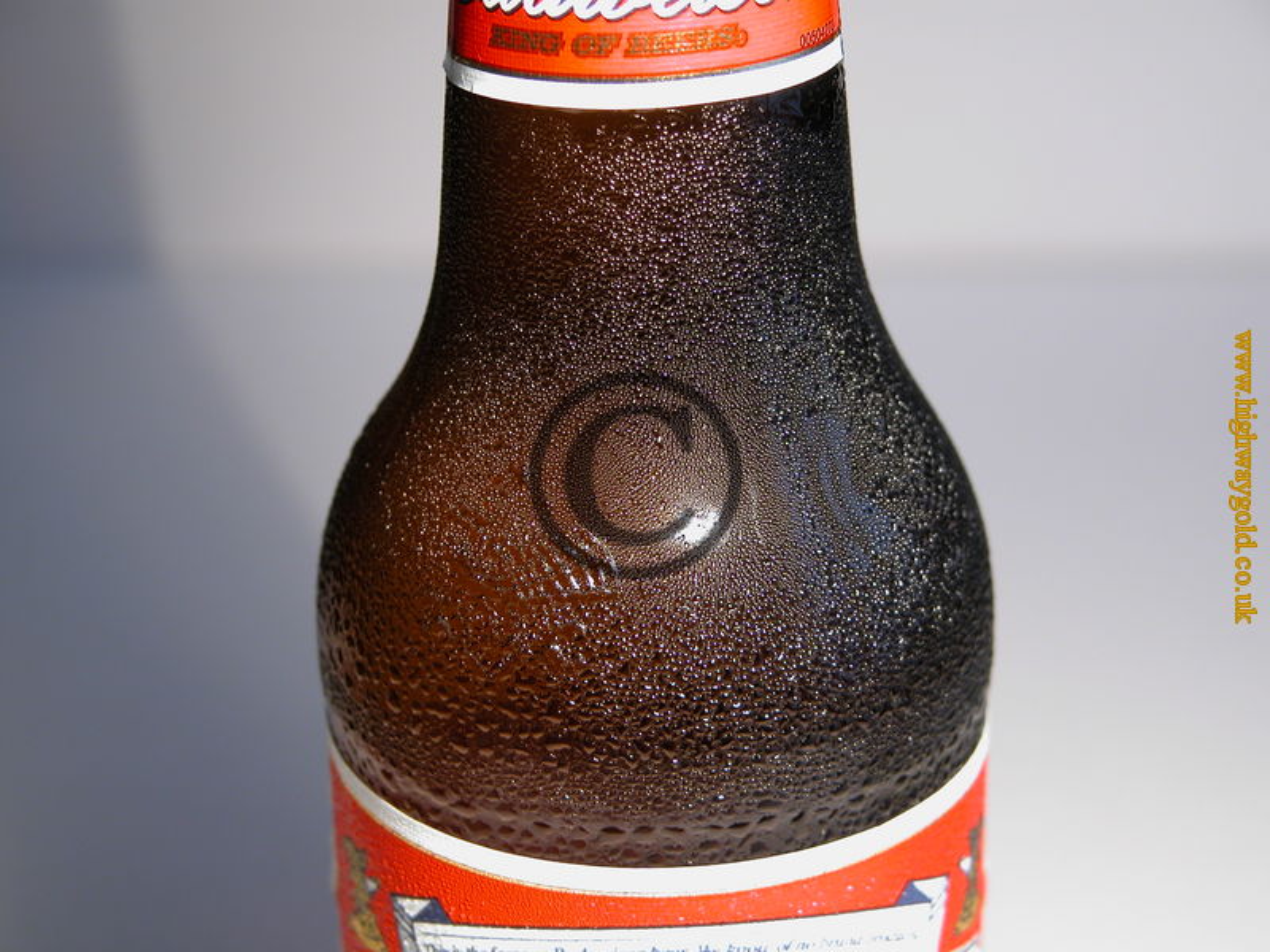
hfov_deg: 19.6
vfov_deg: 14.8
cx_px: 635
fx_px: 3669
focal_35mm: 100
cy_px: 476
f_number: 3.6
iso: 100
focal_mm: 25.4
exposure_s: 1/11.5
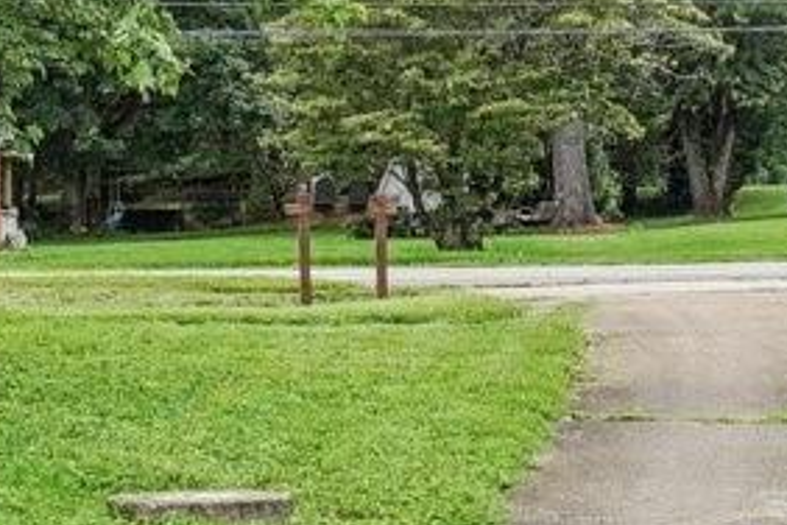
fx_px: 2383
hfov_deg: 17.9
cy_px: 1
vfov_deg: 12.4
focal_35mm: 109
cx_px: 940
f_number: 8
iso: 100
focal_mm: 10
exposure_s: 1/80
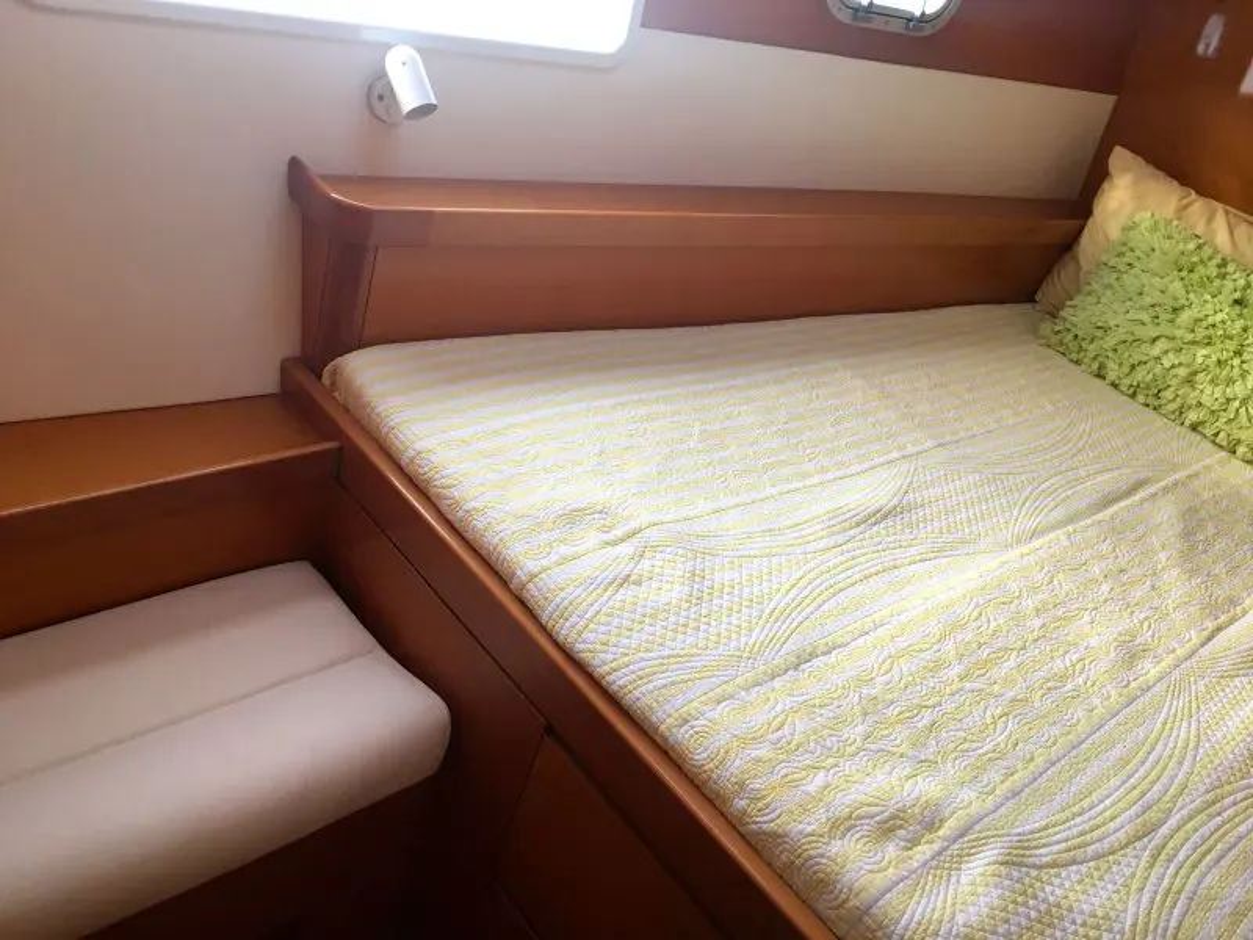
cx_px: 626
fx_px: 1050
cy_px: 470
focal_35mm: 29
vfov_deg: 48.2
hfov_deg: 61.7
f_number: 2.2
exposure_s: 1/15
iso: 32
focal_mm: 4.15
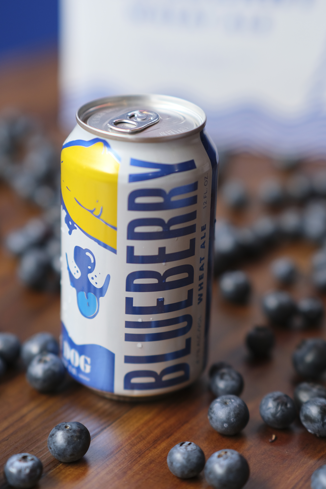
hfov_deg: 15.5
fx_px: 1195
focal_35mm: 88
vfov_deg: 23.1
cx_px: 161
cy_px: 250
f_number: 1.8
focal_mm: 56
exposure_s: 1/350
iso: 500
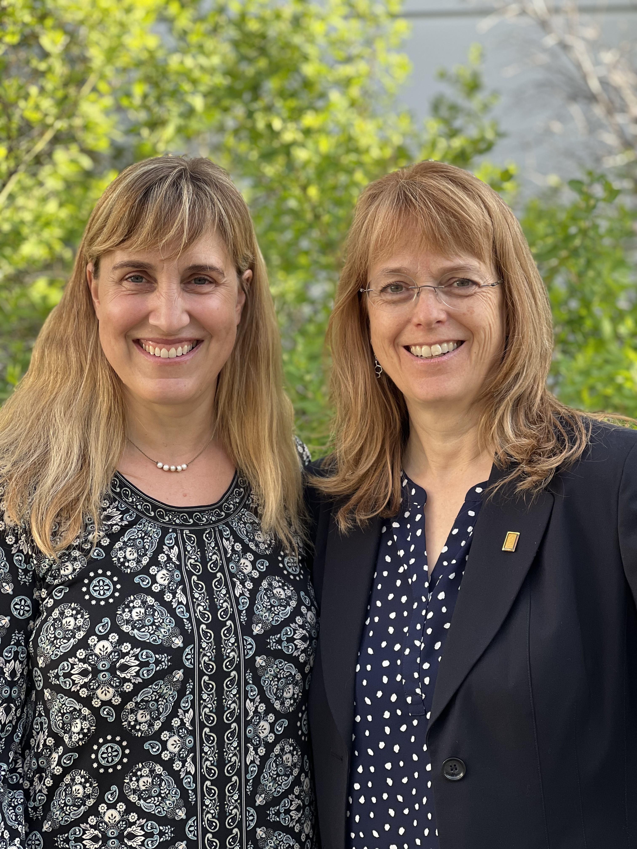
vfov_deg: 25.3
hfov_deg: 19.1
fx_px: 1889
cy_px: 424
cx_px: 318
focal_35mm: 77
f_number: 2.8
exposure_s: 1/121
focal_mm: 9
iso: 40
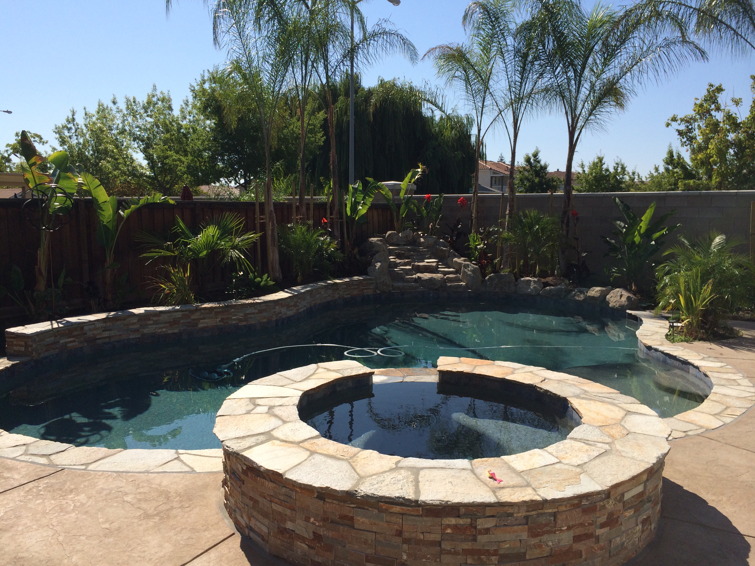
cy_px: 283
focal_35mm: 30
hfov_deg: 60.0
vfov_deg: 46.8
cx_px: 378
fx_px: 654
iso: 40
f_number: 2.2
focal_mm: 4.12
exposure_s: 1/2933
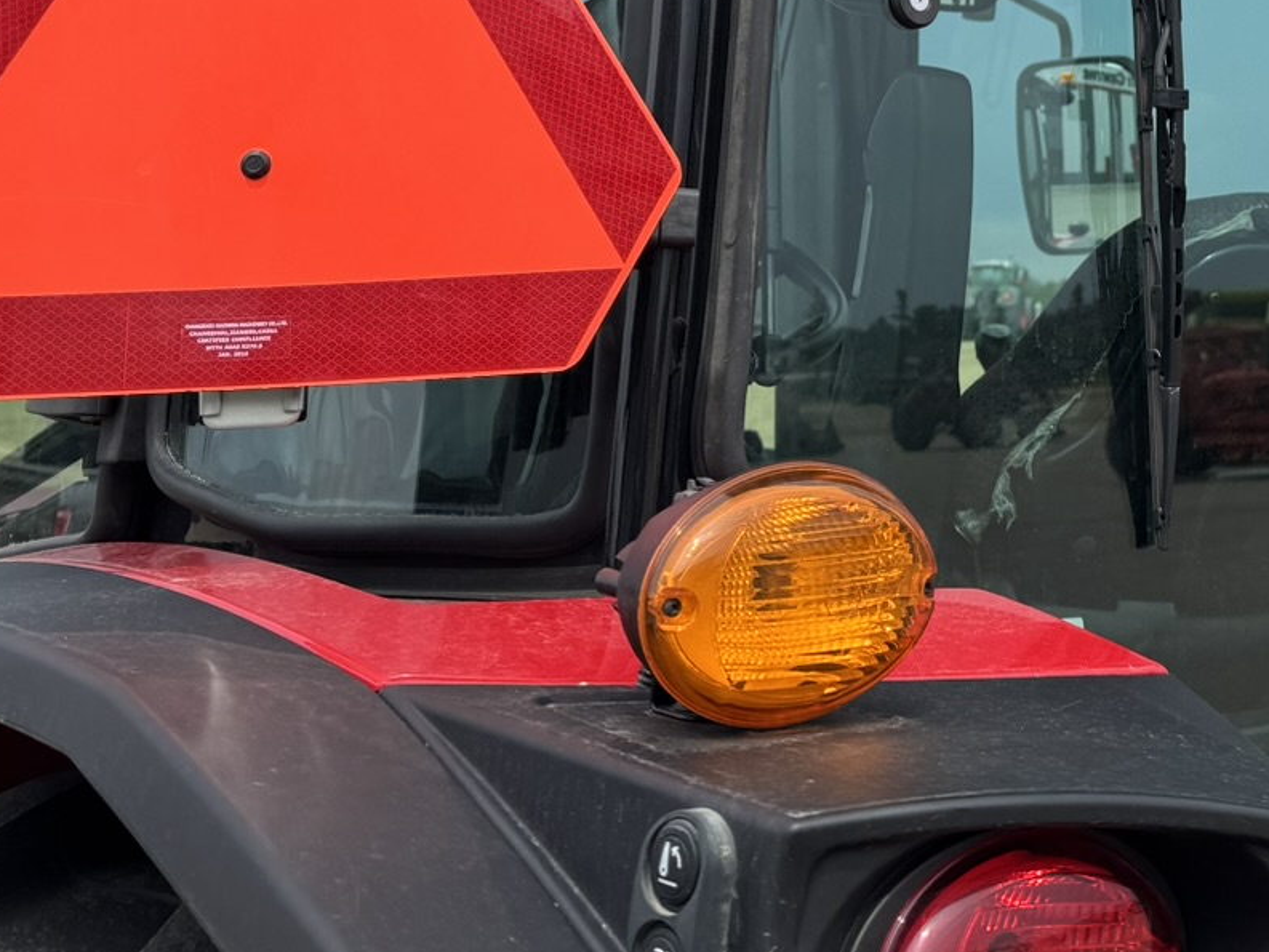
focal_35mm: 62
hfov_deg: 30.4
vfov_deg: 21.8
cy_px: -202
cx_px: 1027
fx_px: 2273
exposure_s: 1/3802
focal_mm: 6.76
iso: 80
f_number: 1.78
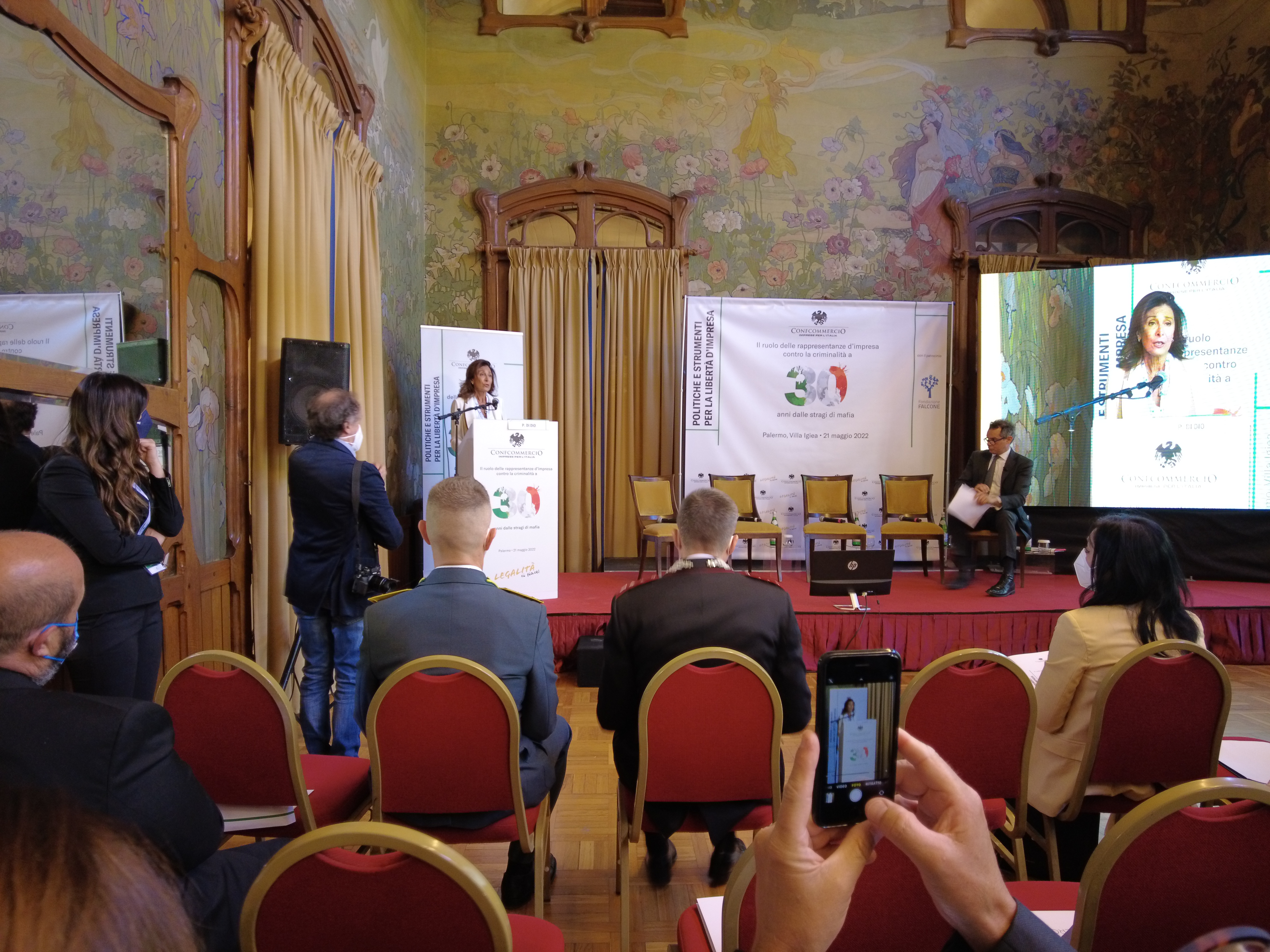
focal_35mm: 20
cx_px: 635
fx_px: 734
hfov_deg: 81.7
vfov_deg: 66.0
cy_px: 476
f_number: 1.8
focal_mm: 4.4
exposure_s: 1/10
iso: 400
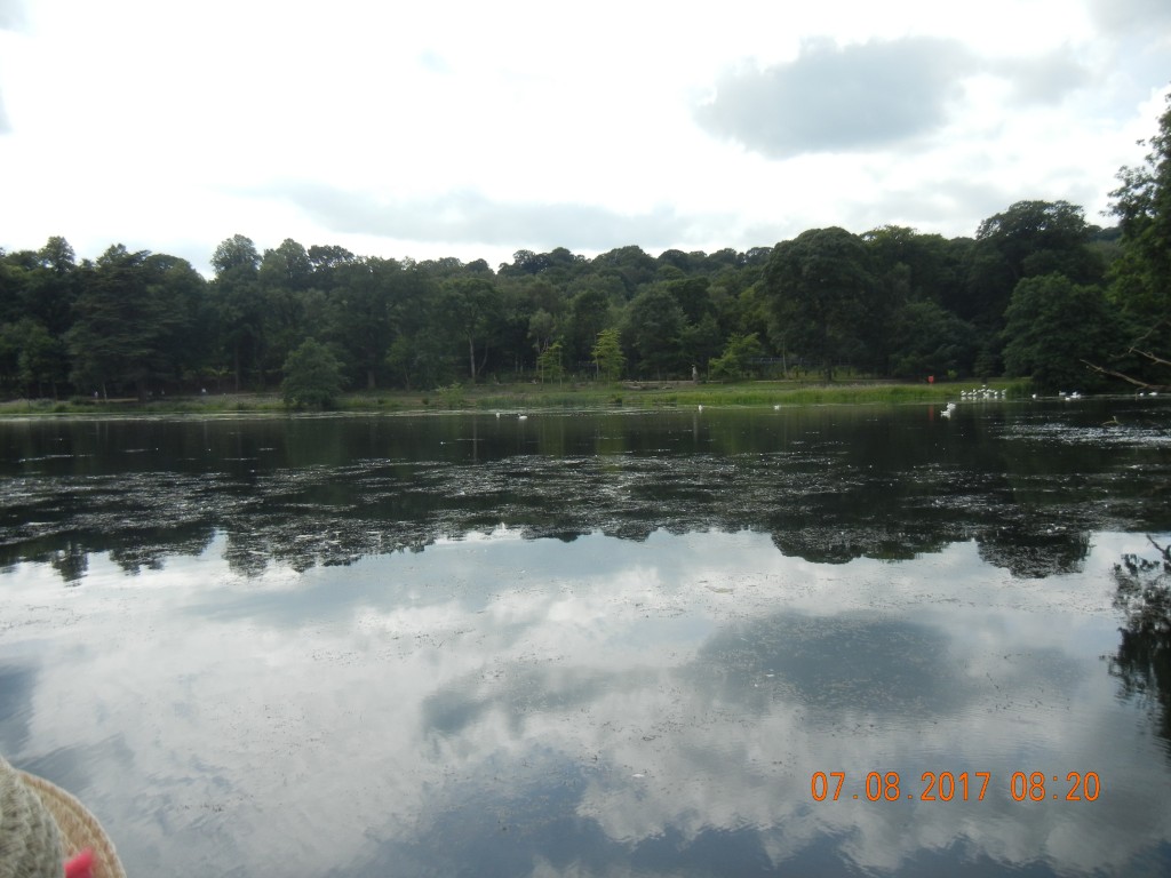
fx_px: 1015
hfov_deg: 60.0
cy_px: 439
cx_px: 586
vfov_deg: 46.8
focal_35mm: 30
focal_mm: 5.4
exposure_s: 1/290
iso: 160
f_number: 7
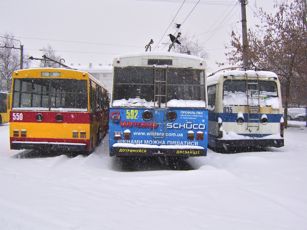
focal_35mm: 31
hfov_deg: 58.4
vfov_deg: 45.4
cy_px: 115
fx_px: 275
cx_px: 154
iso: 71
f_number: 4
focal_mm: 8.13
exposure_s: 1/176
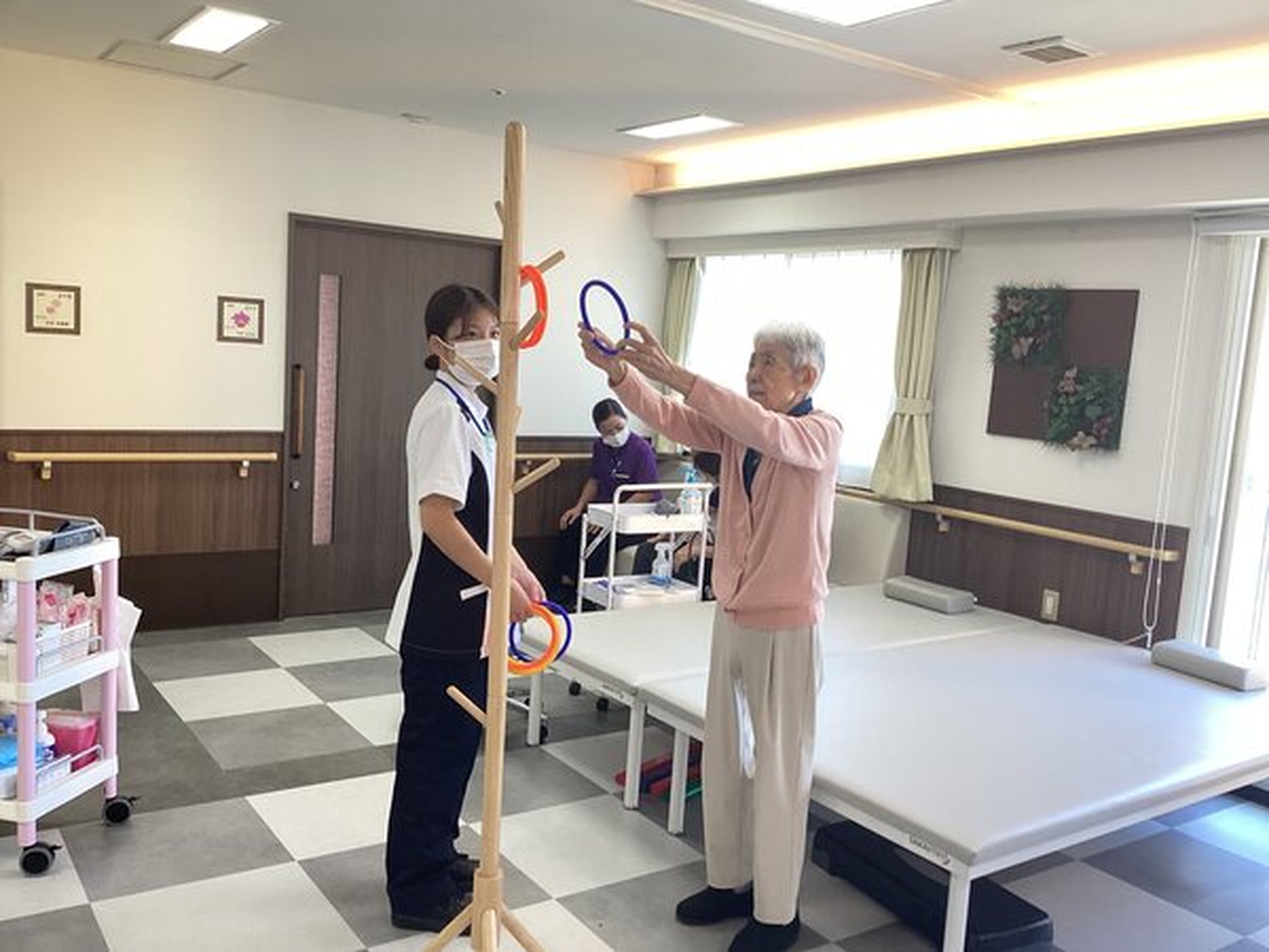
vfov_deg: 45.4
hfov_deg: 58.4
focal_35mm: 31
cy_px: 476
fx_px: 1136
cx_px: 634
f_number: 2.4
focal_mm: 3.3
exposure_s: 1/50
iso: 80
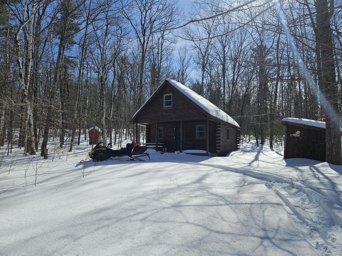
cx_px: 171
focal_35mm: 23
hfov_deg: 73.9
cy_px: 128
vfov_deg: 58.9
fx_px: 227
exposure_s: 1/3059
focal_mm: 5.4
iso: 25
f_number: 1.8
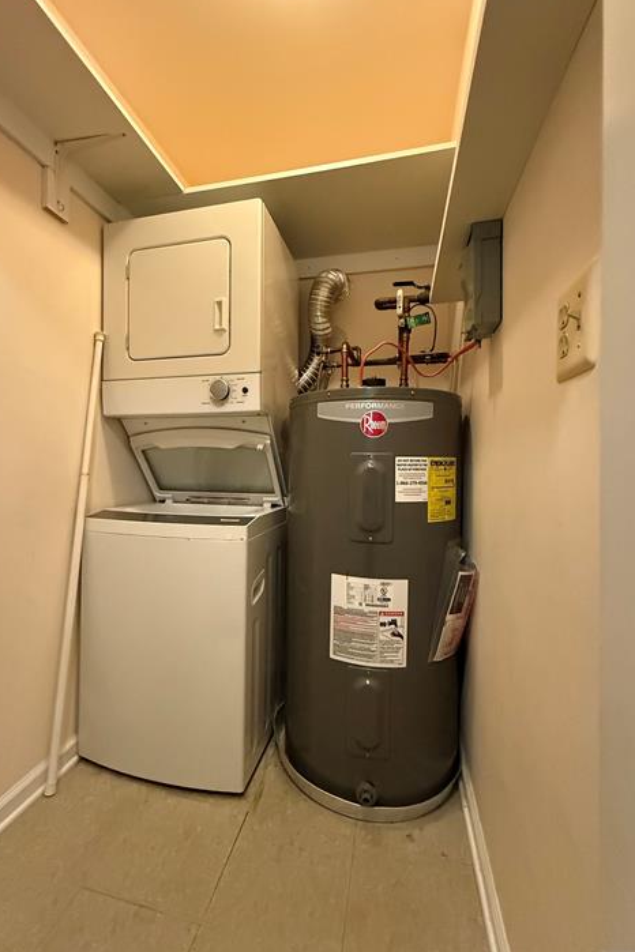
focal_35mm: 16
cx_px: 286
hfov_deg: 73.6
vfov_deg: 96.7
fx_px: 423
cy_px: 464
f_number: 2.2
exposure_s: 1/60
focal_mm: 2.22
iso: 1000
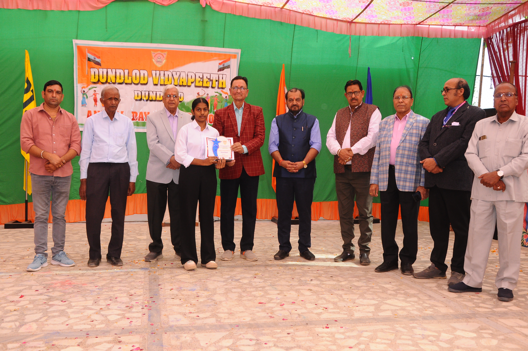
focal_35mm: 38
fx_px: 549
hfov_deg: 51.3
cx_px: 264
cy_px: 176
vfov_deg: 35.4
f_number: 7.1
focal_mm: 25
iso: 640
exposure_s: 1/160
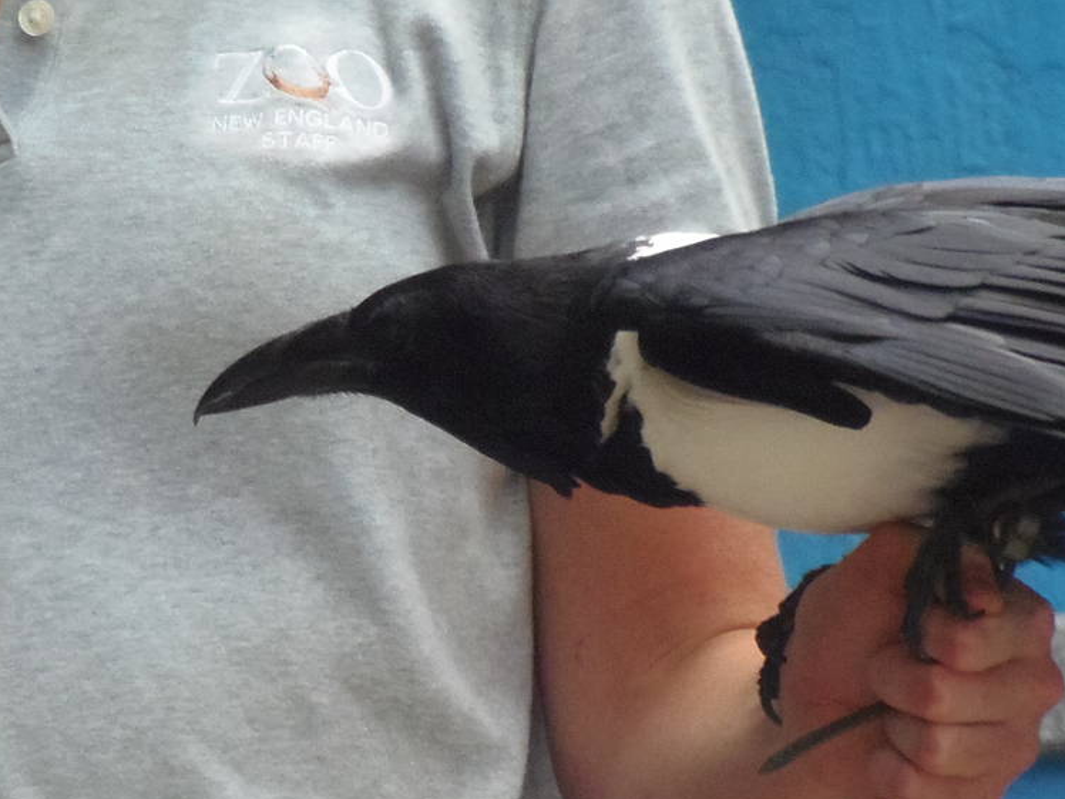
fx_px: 44795
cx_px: 511
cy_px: 329
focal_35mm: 1456
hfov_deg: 1.4
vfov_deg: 1.0
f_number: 5.3
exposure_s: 1/200
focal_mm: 126.2
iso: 400
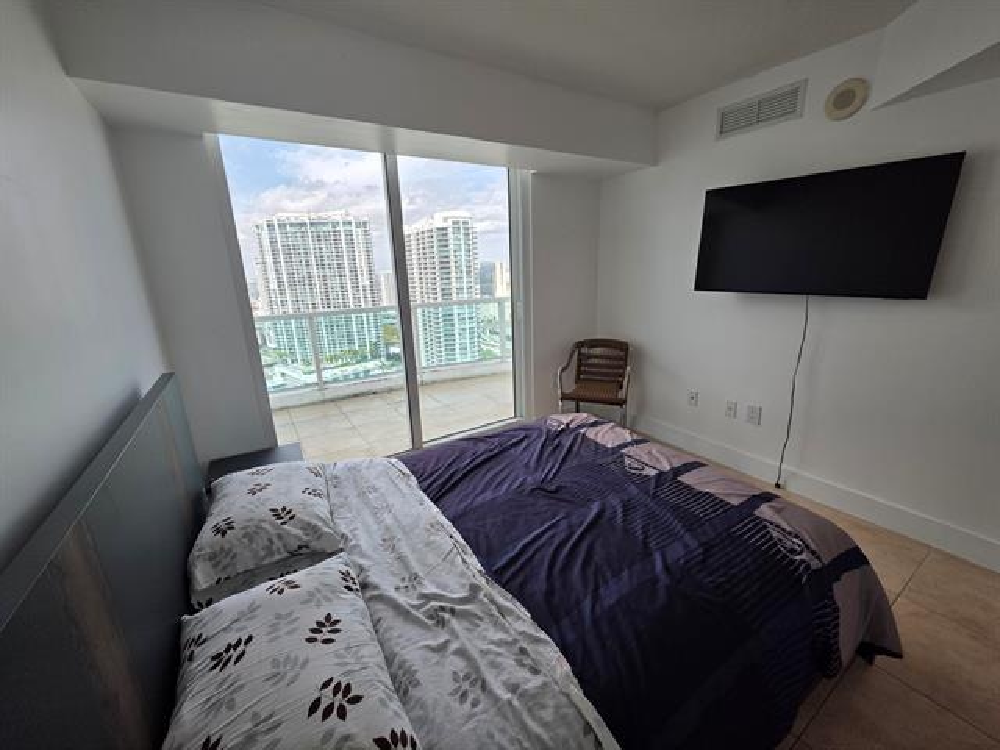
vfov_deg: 89.9
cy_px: 375
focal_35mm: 13
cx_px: 500
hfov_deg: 106.2
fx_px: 376
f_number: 1.9
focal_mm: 2.2
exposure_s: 1/484
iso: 40
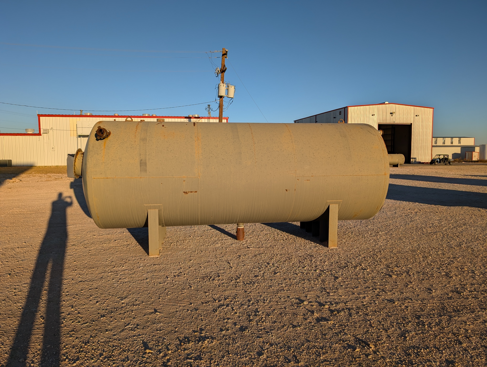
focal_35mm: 24
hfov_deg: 71.5
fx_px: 338
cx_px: 244
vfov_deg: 56.9
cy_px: 184
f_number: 1.68
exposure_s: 1/1961
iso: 21
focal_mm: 6.9
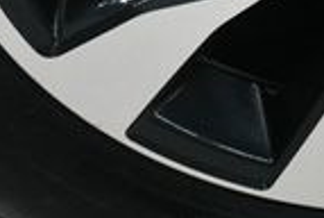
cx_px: 412
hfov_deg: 7.2
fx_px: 2534
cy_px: -161
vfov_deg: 4.9
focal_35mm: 281
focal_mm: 42
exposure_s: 1/125
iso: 1600
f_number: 4.5
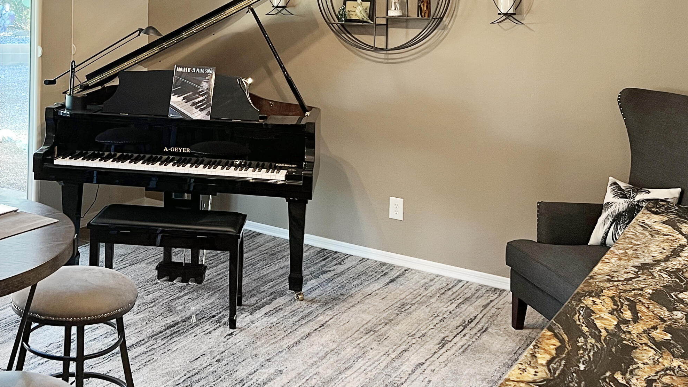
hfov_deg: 46.5
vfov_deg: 27.4
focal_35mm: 43
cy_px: 104
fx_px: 785
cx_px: 219
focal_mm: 5.7
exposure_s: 1/60
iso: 100
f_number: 1.5
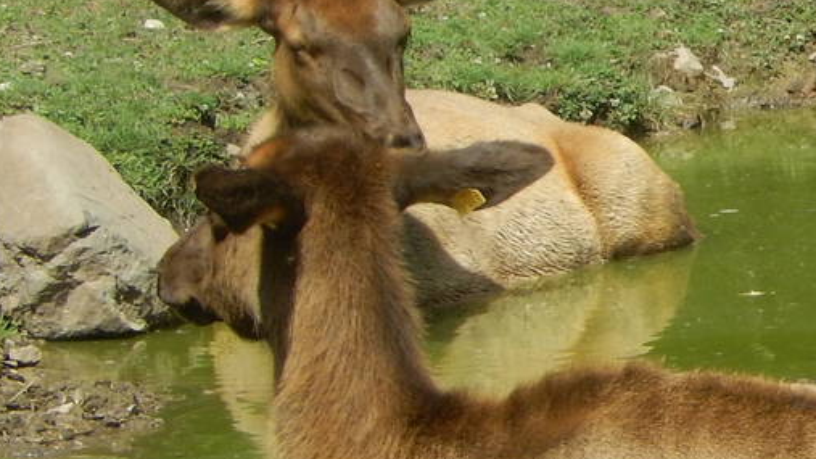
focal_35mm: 505
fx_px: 10925
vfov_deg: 2.4
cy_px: 187
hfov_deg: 4.3
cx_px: 1048
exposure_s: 1/400
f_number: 5.6
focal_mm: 26.4
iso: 125
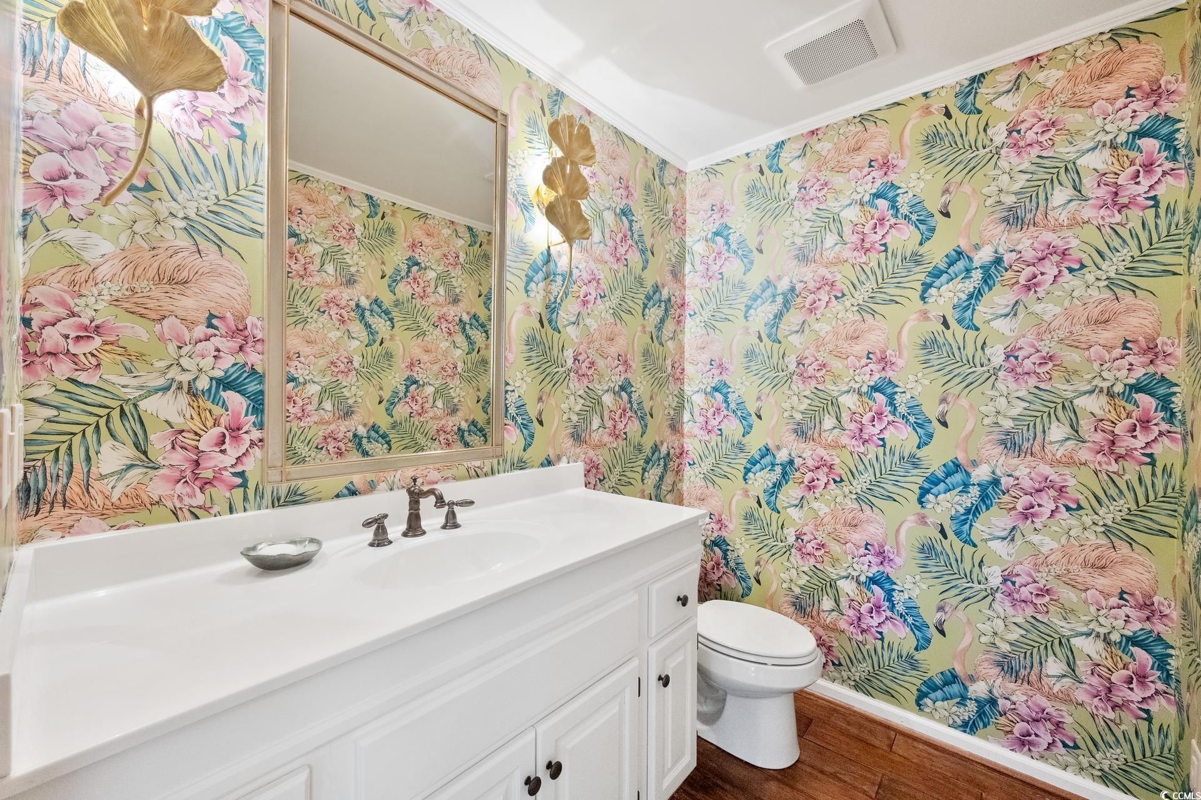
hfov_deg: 104.3
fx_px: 467
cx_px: 600
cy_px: 400
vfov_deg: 81.2
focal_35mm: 14
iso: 7200
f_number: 9
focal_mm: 14
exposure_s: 1/15
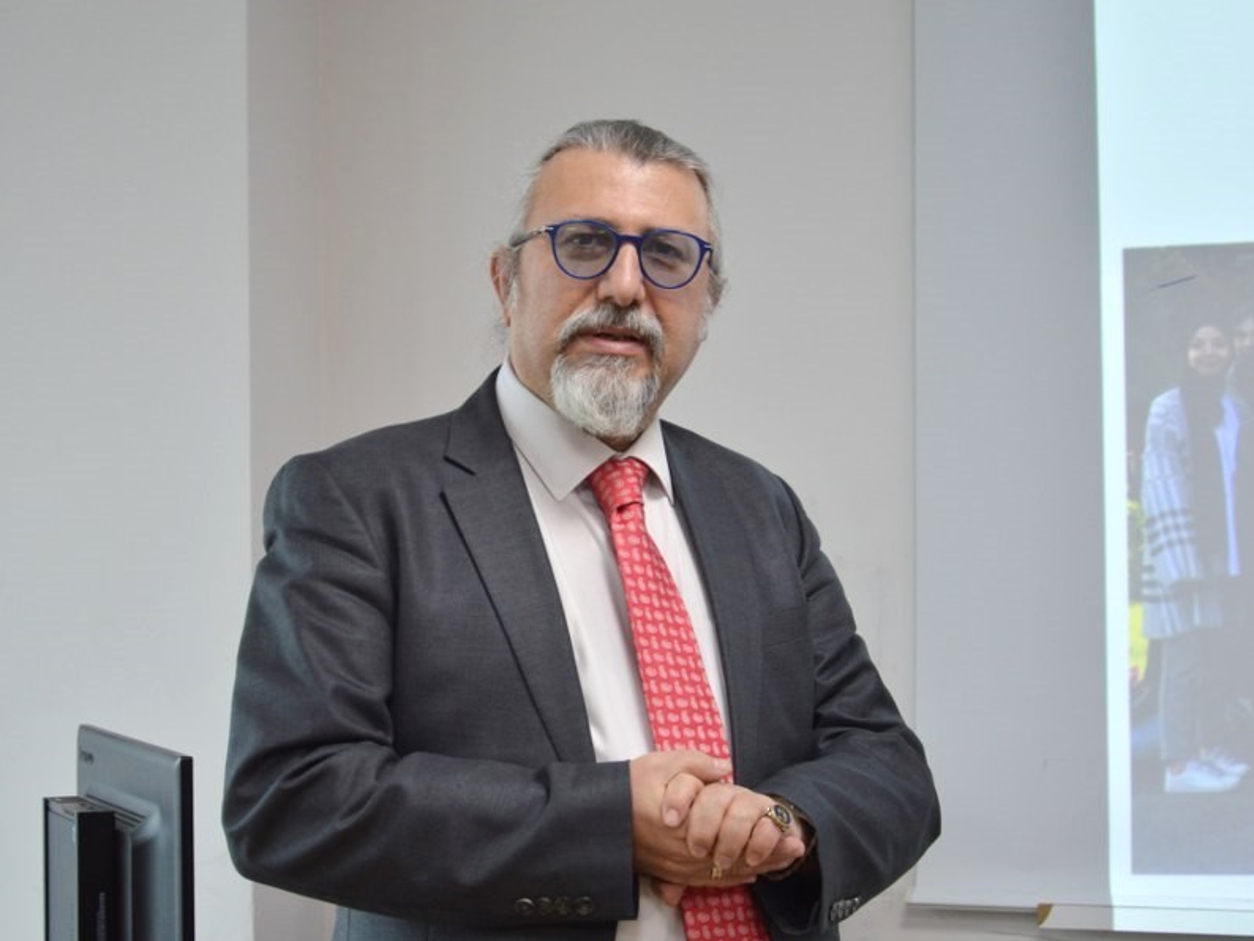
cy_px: 472
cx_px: 595
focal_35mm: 85
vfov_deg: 17.4
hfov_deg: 23.0
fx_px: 3080
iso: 400
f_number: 5
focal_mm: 52
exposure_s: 1/40
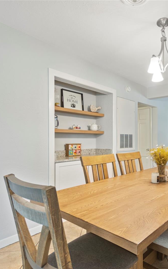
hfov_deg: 49.6
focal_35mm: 23
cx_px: 136
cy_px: 135
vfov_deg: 77.1
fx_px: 168
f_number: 4
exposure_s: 1/1.25
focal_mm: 10
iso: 100
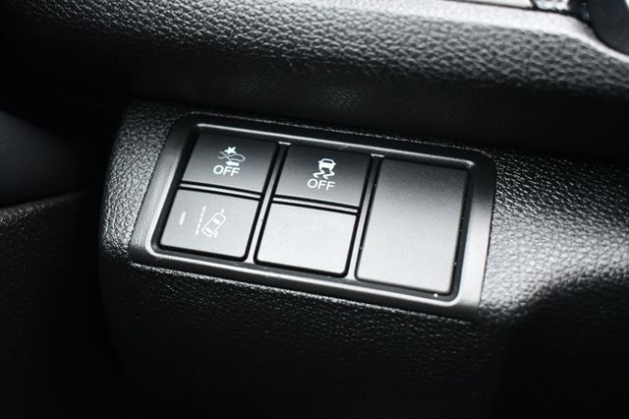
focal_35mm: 46
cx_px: 314
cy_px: 210
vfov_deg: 29.2
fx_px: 803
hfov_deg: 42.8
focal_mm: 31
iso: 3200
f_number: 4.2
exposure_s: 1/125
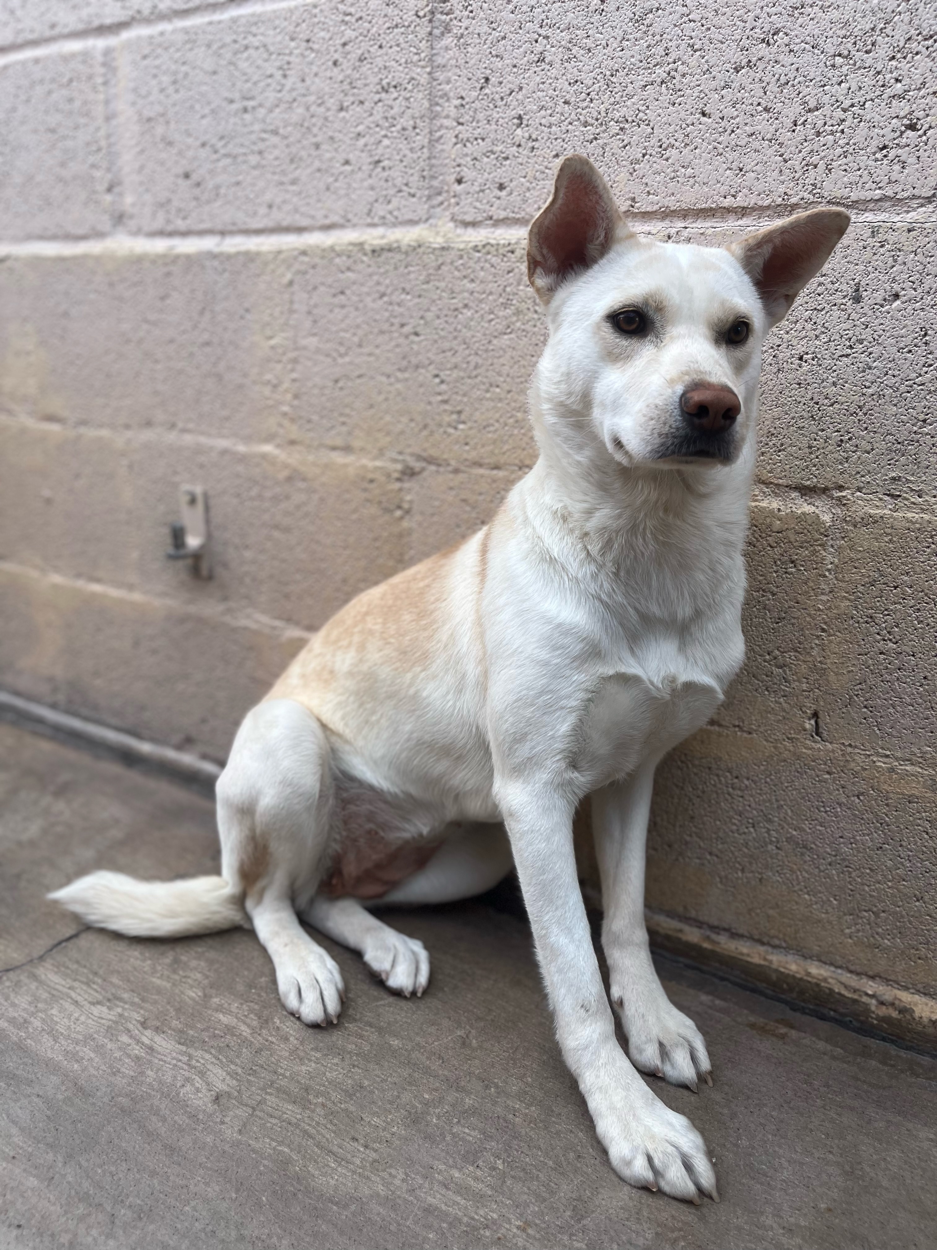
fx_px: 938
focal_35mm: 26
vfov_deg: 67.3
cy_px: 625
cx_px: 468
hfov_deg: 53.1
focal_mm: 5.1
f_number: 1.6
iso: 50
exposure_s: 1/393
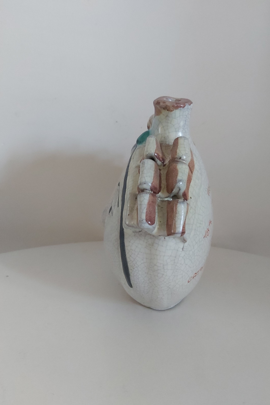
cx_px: 154
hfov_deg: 46.3
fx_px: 315
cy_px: 204
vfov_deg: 65.5
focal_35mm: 28
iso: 320
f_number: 1.7
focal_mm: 3.92
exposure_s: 1/50
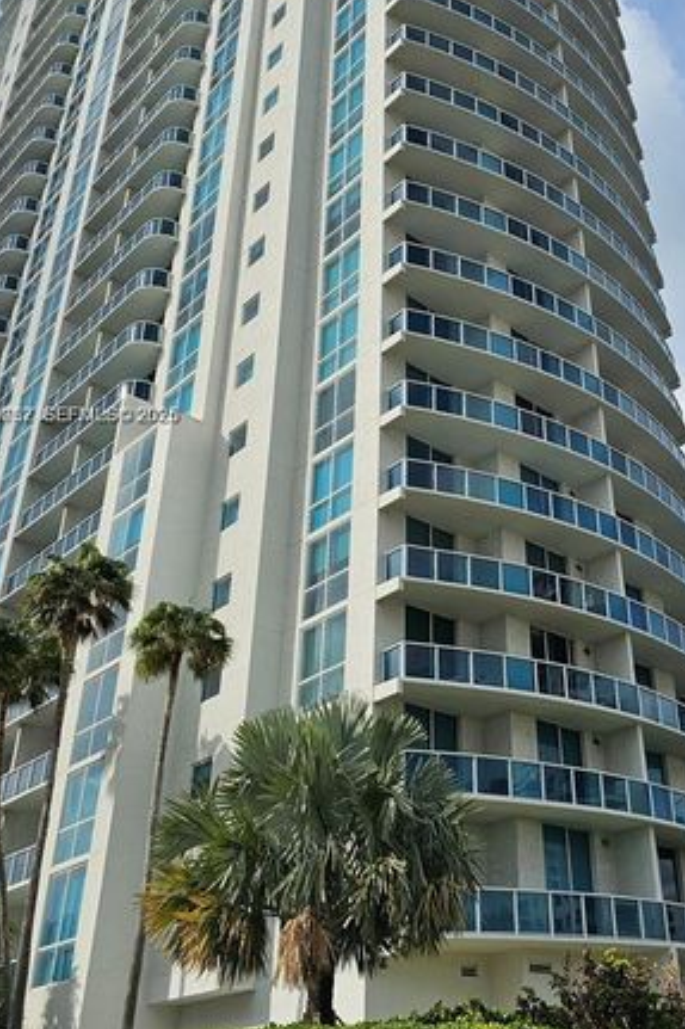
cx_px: 530
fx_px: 1057
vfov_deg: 51.6
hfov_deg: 35.0
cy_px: 417
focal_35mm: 37
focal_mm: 6.3
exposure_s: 1/1365
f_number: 1.7
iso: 10
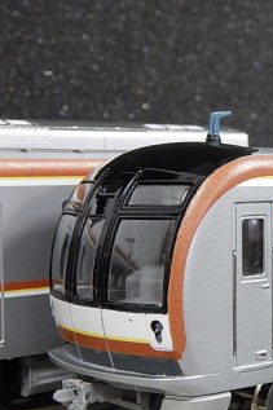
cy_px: 248
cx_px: 352
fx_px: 956
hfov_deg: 15.5
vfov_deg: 24.2
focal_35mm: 84
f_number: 4.2
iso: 400
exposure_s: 1/25
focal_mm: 7.2
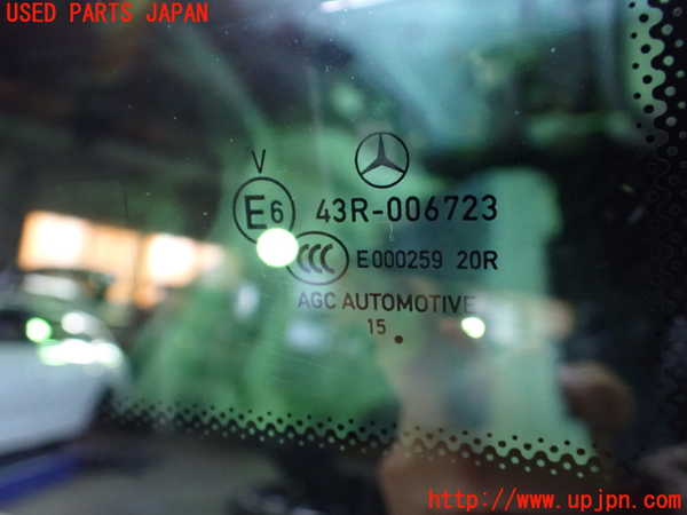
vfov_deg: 46.8
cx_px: 344
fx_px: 595
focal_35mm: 30
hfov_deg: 60.0
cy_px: 258
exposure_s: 1/30
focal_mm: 5.4
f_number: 2.3
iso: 1250
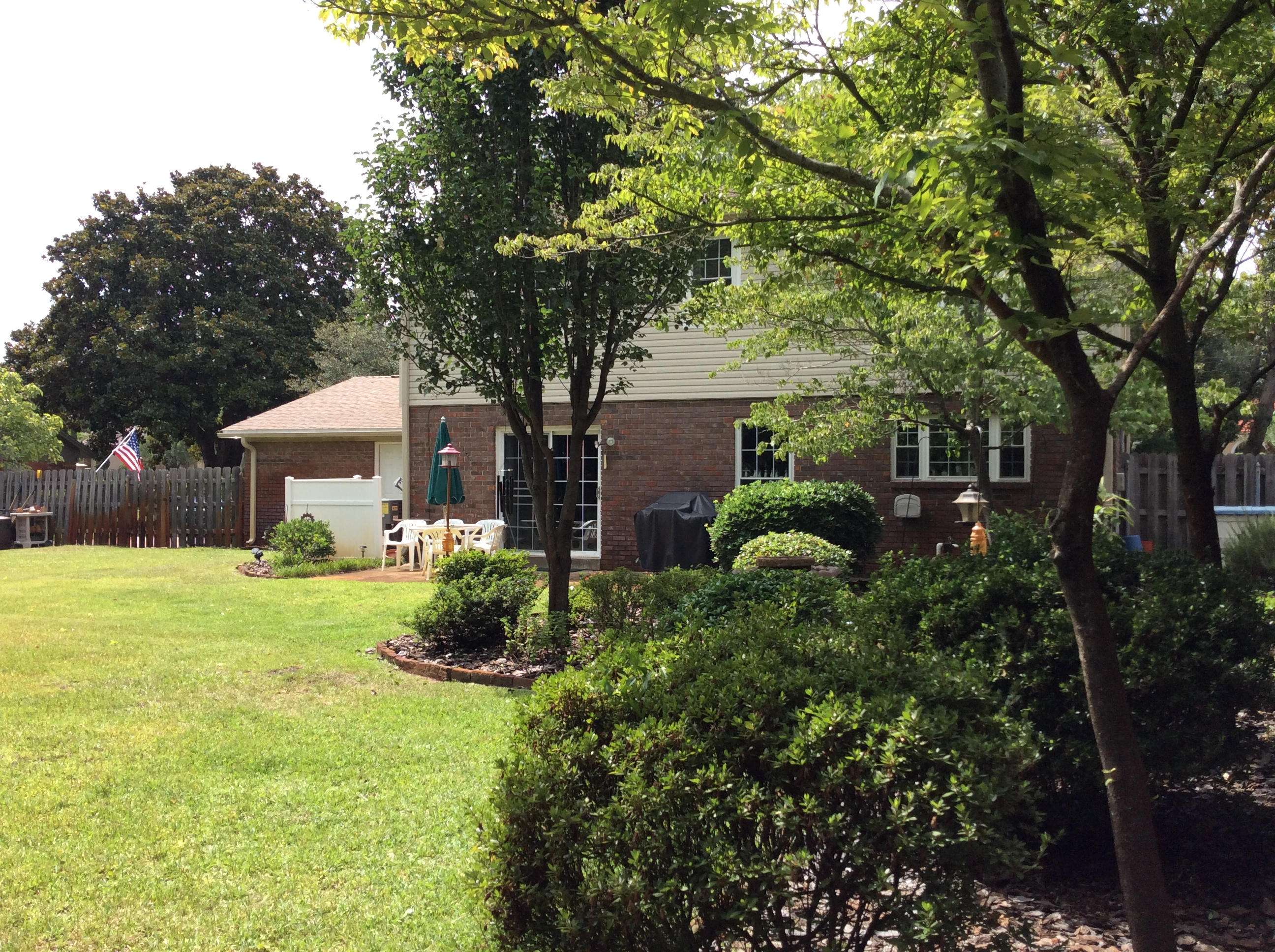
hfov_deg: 55.4
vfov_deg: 42.8
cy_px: 476
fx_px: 1214
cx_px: 638
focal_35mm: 33
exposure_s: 1/794
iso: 32
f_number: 2.4
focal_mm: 3.3
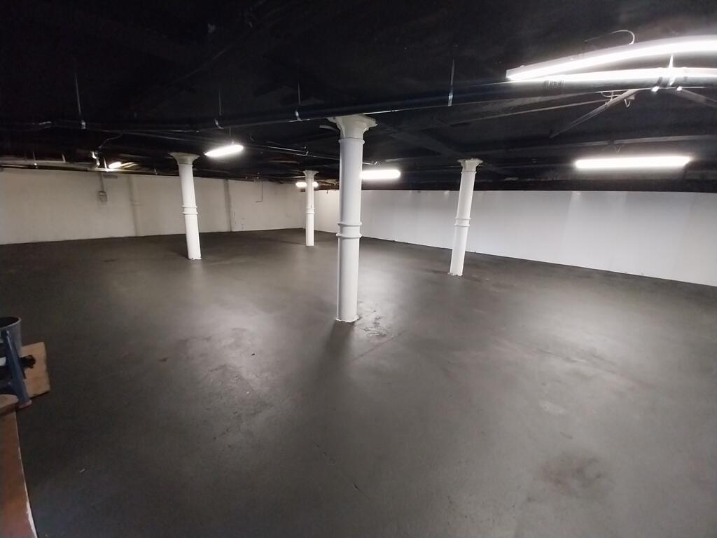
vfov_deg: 89.9
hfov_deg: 106.2
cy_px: 269
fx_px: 269
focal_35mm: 13
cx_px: 358
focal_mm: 1.13
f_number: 2.2
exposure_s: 1/16.7
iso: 320
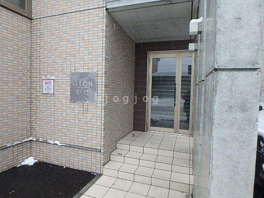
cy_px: 99
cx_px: 132
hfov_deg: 79.0
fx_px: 160
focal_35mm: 21
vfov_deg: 63.4
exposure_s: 1/125
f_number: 3.5
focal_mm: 3.7
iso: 125
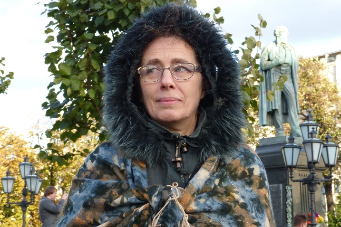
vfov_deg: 19.7
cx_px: 171
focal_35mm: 69
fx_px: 654
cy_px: 126
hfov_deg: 29.2
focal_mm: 11.8
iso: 100
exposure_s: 1/125
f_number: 3.5
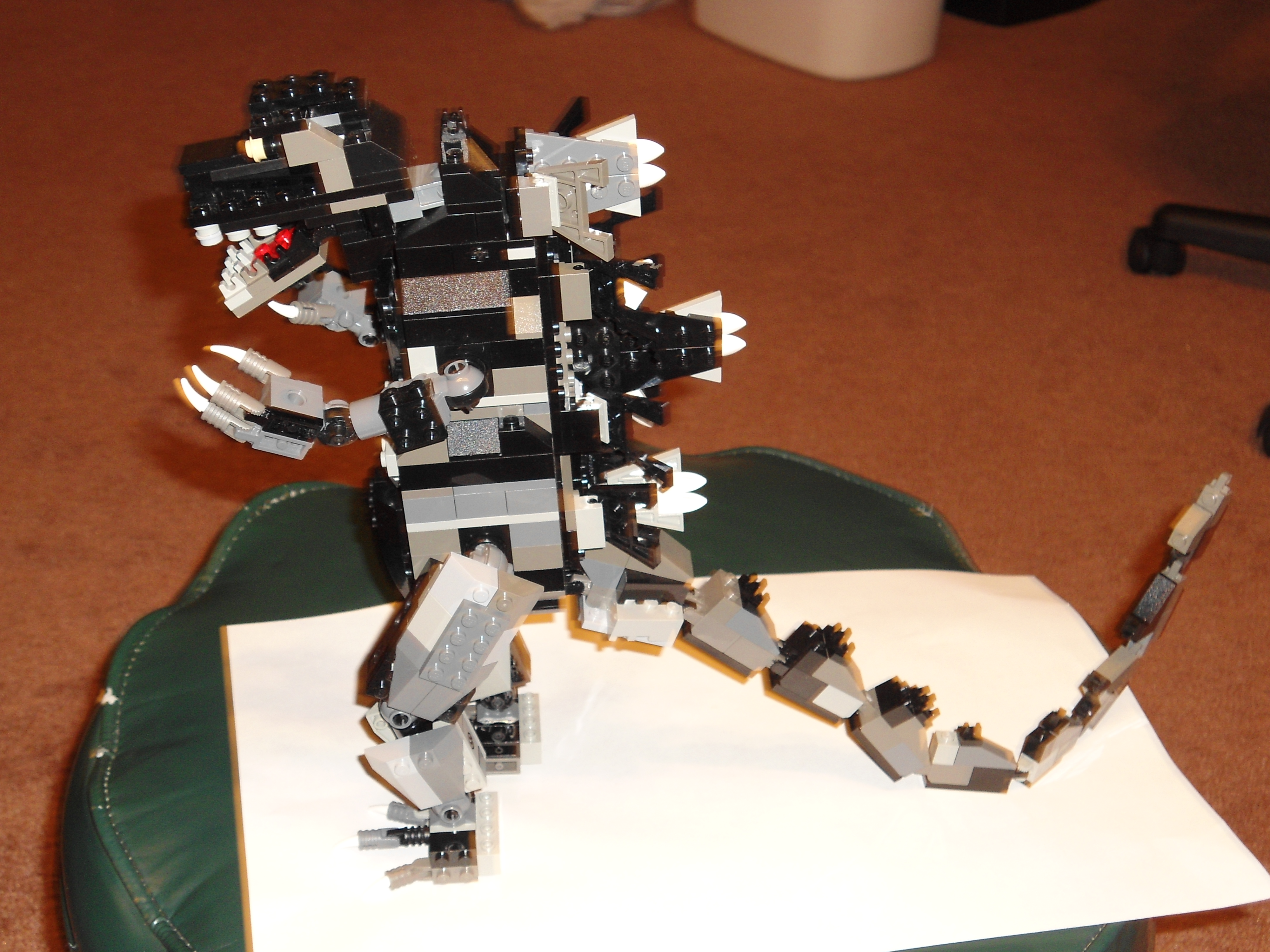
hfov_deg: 36.2
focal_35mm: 53
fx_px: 1944
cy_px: 476
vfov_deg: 27.5
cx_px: 635
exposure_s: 1/8
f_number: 3.9
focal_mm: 9.5
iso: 100
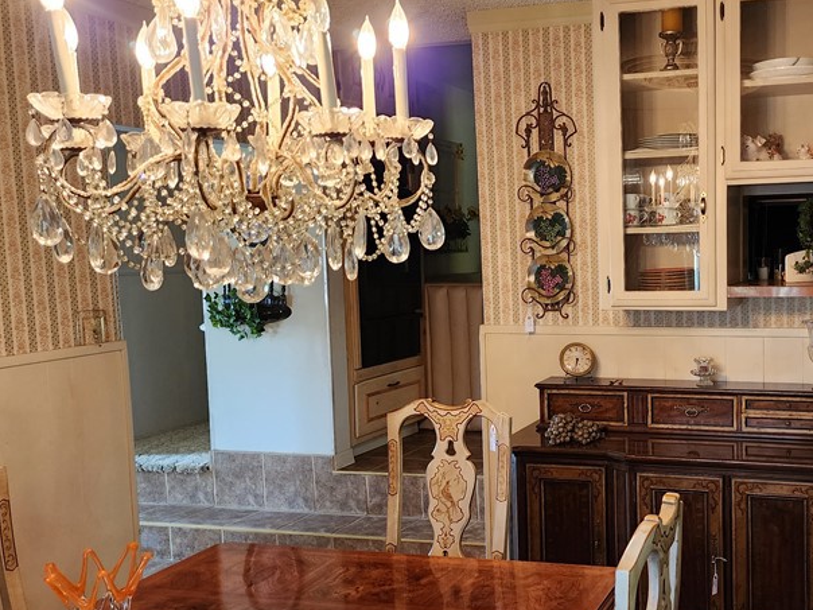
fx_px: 916
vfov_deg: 36.8
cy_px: 322
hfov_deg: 45.6
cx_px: 643
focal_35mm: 39
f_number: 1.8
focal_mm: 6.4
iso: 640
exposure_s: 1/120
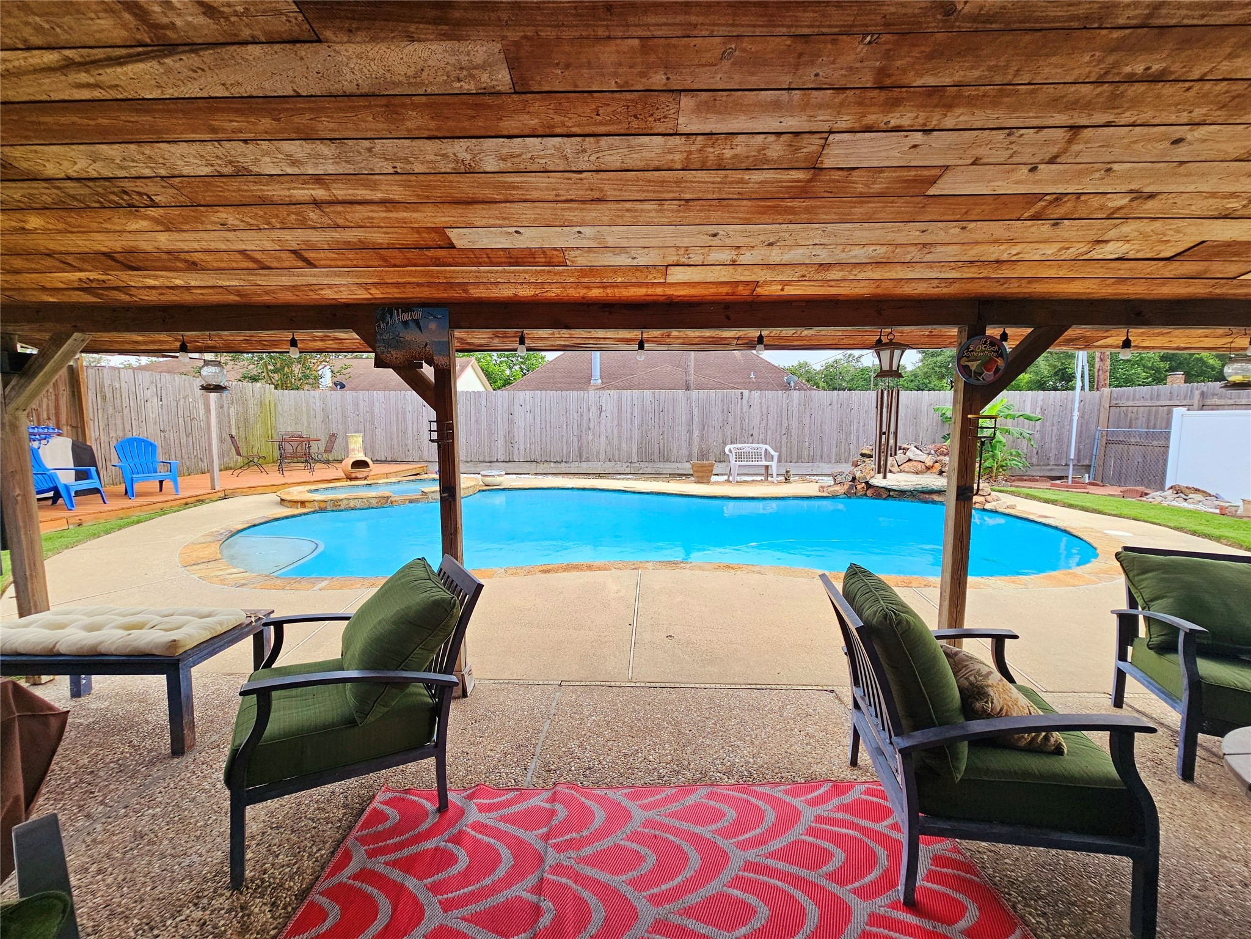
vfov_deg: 89.9
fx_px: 470
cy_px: 470
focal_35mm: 13
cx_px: 626
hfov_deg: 106.2
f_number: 2.2
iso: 80
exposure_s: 1/370
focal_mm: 2.2
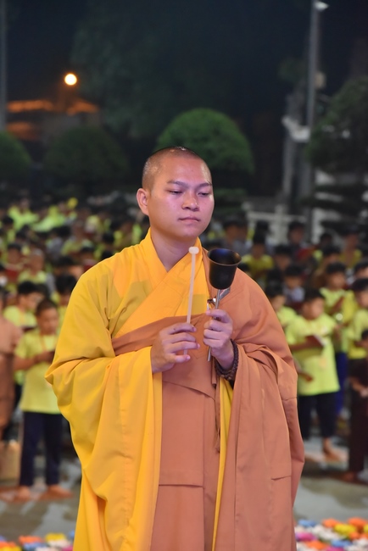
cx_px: 184
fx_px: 1838
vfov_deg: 17.1
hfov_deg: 11.4
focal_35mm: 120
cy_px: 276
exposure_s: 1/125
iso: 5000
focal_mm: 120
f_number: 5
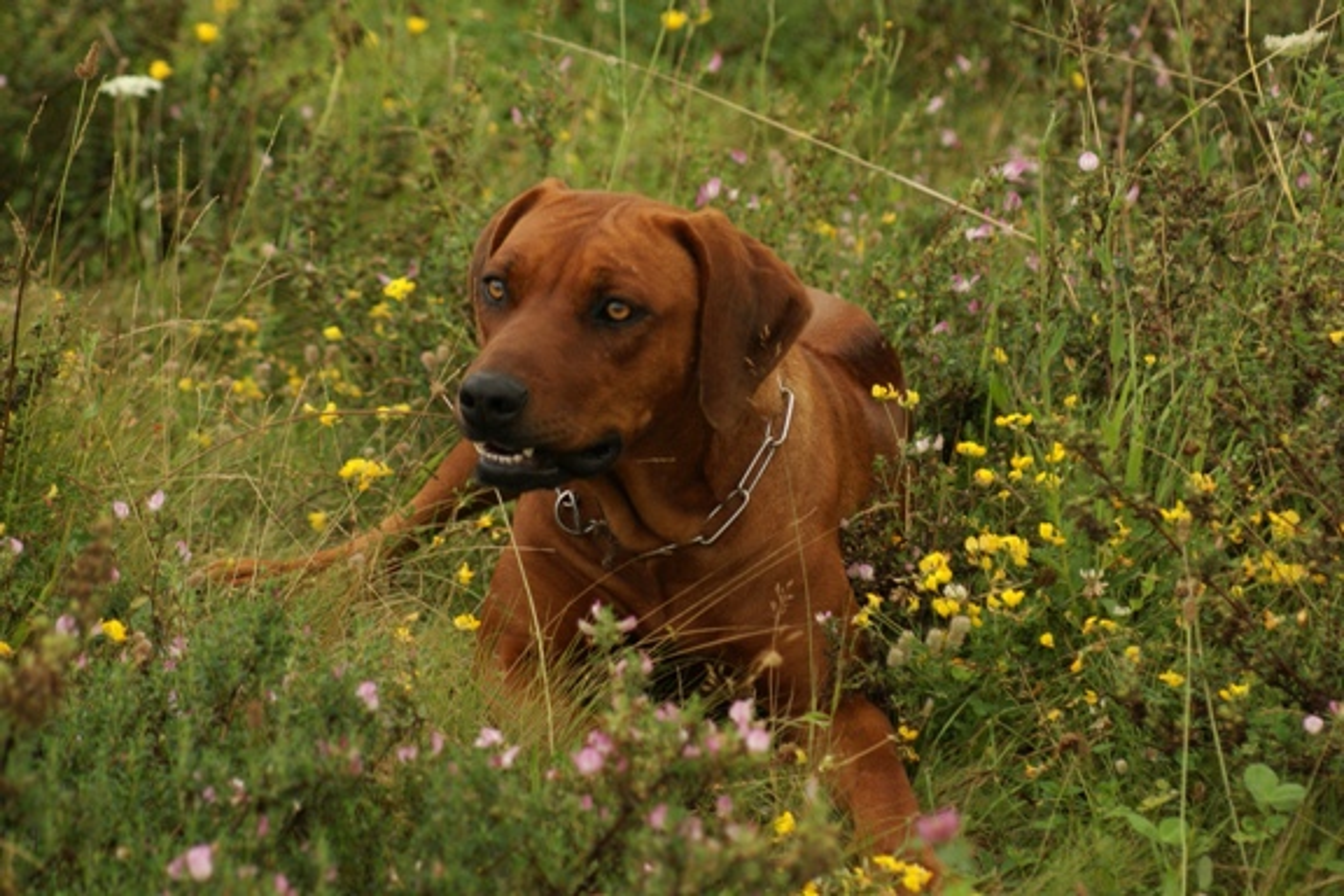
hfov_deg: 9.1
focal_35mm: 225
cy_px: 448
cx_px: 672
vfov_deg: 6.1
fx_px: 8399
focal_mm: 150
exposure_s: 1/320
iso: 400
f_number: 5.6
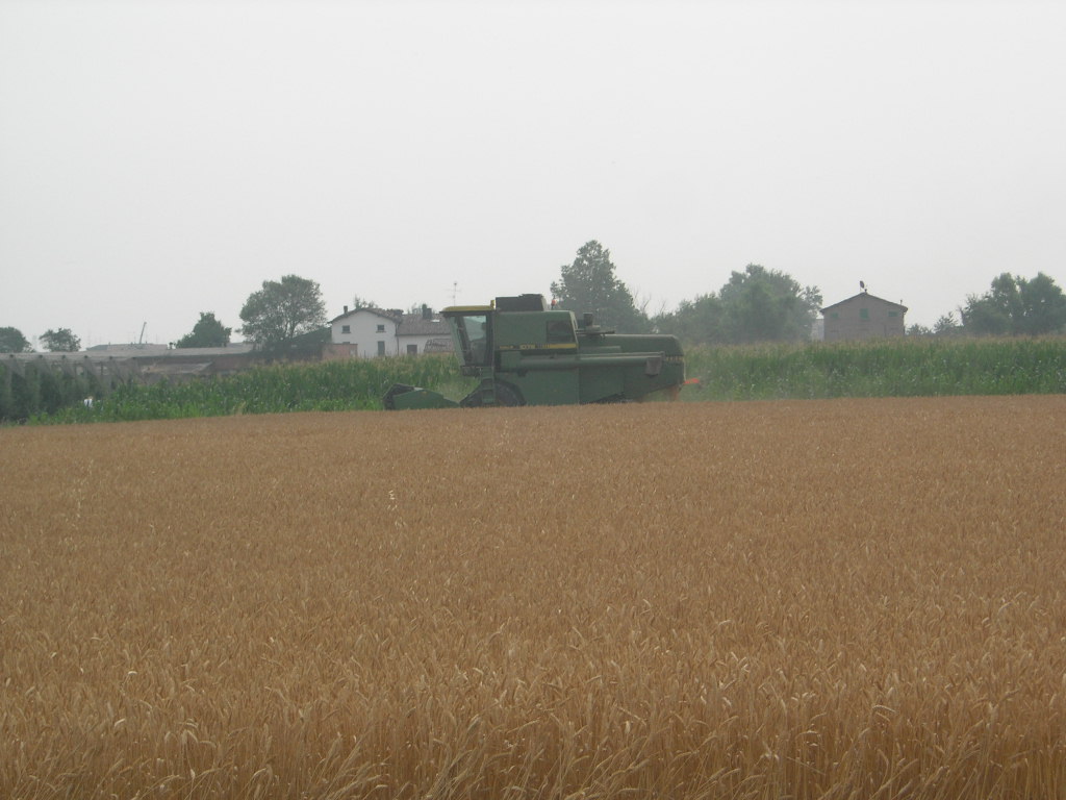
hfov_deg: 17.4
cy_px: 400
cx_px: 533
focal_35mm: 113
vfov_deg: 13.1
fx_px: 3480
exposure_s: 1/192
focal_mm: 23.4
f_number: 8.2
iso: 64
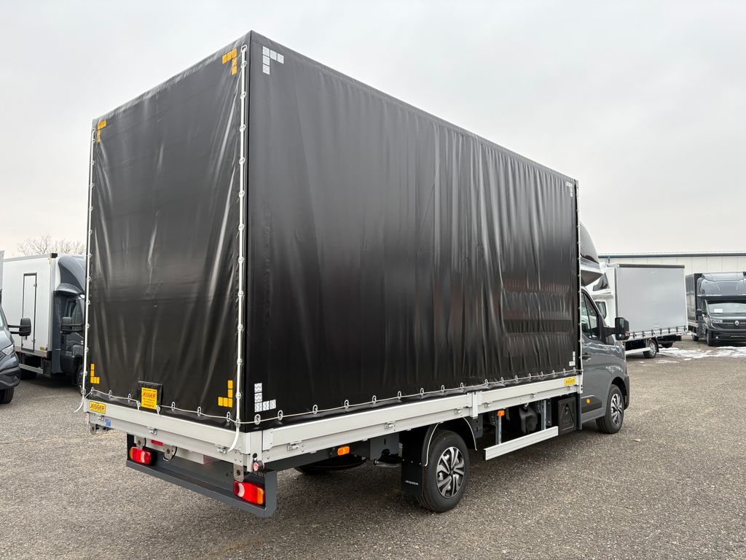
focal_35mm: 26
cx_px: 373
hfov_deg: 67.3
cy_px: 280
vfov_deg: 53.1
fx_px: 560
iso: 50
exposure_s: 1/166
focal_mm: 5.96
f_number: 1.6
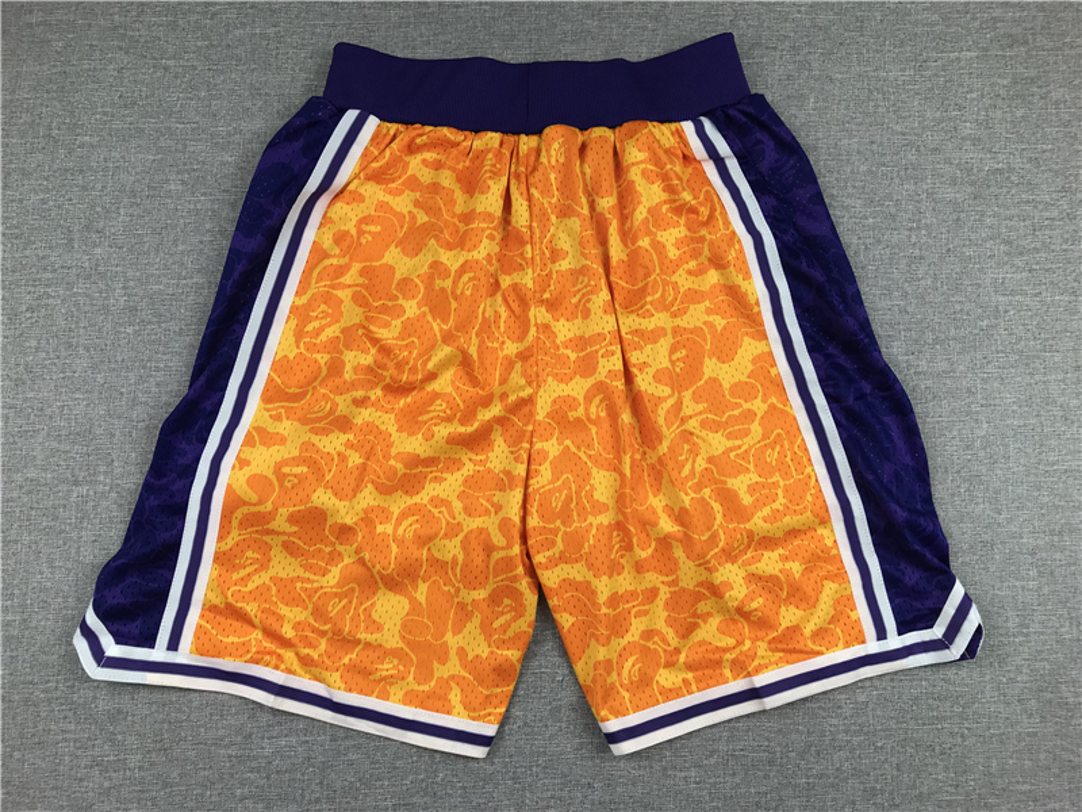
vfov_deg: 49.7
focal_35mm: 28
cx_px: 541
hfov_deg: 63.4
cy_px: 406
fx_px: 875
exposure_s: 1/50
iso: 25
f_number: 1.8
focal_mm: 3.99
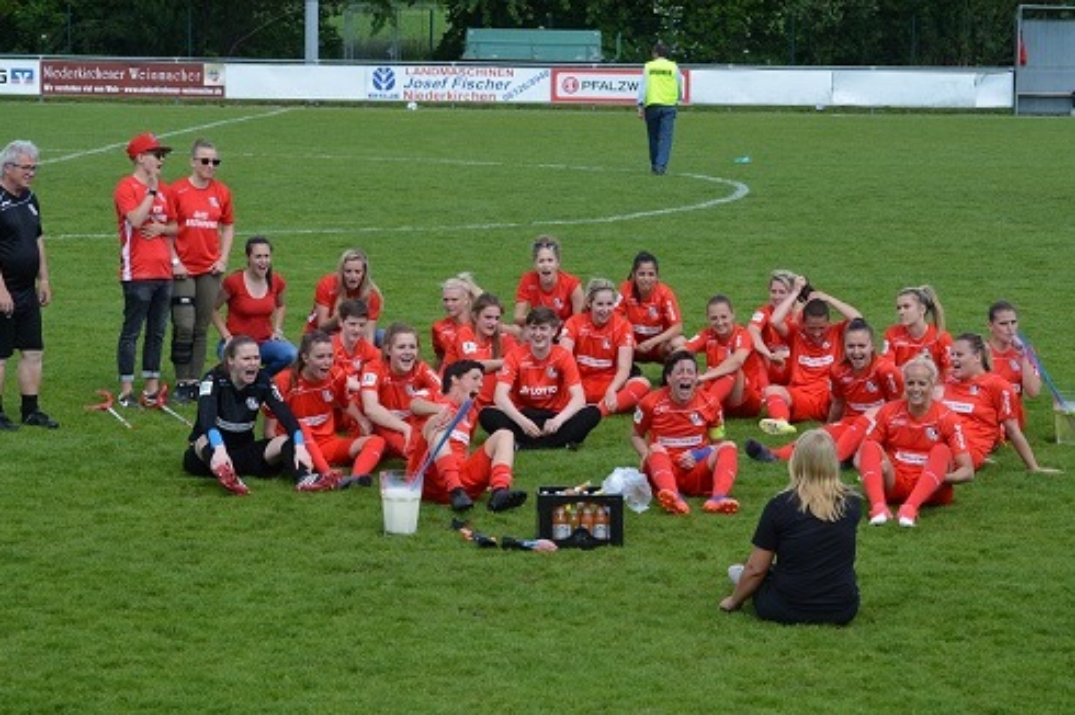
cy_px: 358
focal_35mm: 108
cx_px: 538
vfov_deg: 12.7
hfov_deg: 18.9
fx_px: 3223
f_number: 8
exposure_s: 1/160
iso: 100
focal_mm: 72
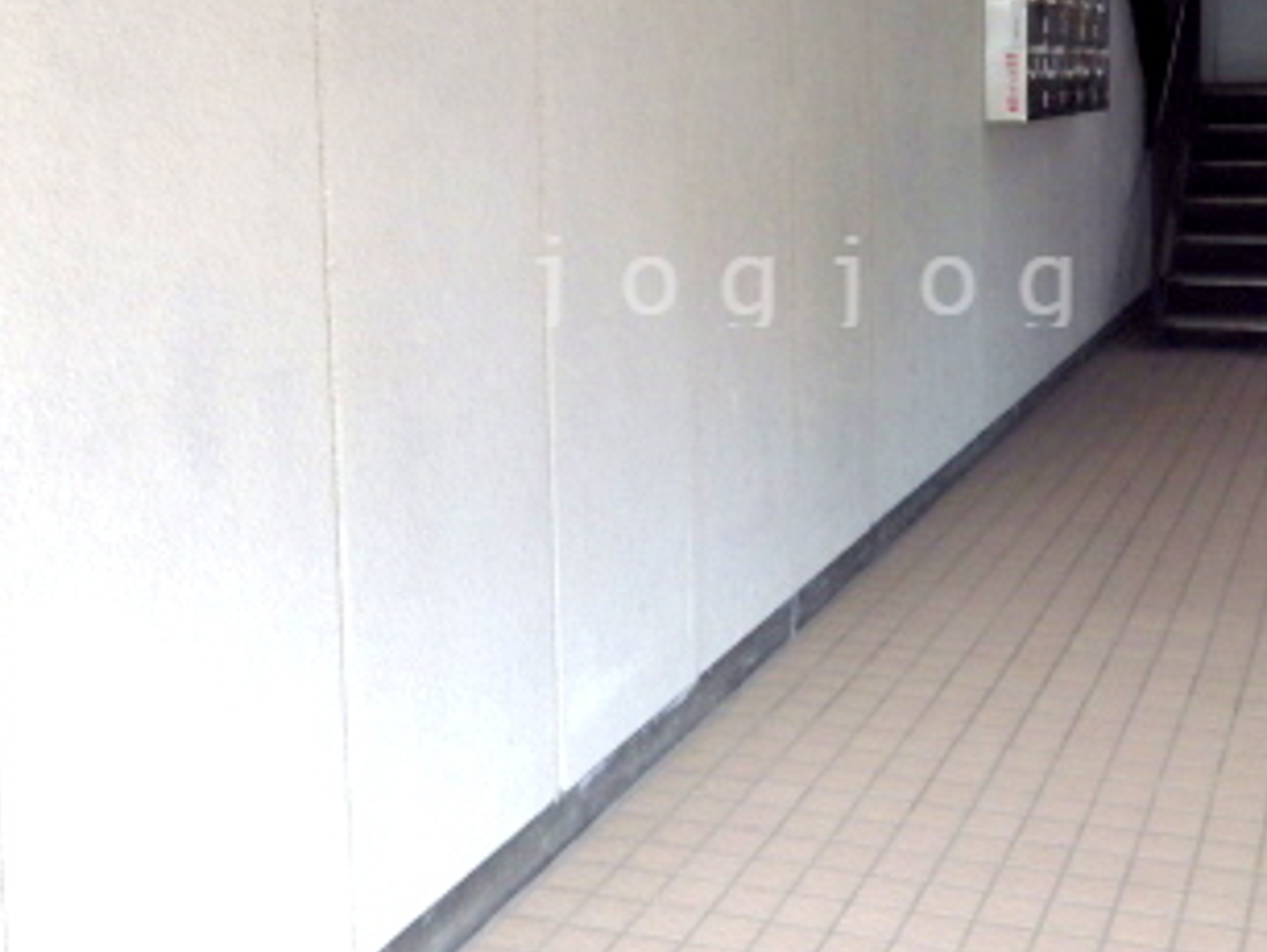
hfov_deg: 40.8
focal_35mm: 46
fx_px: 1685
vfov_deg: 31.2
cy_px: 277
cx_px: 812
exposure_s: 1/60
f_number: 3.1
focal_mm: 4
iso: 100
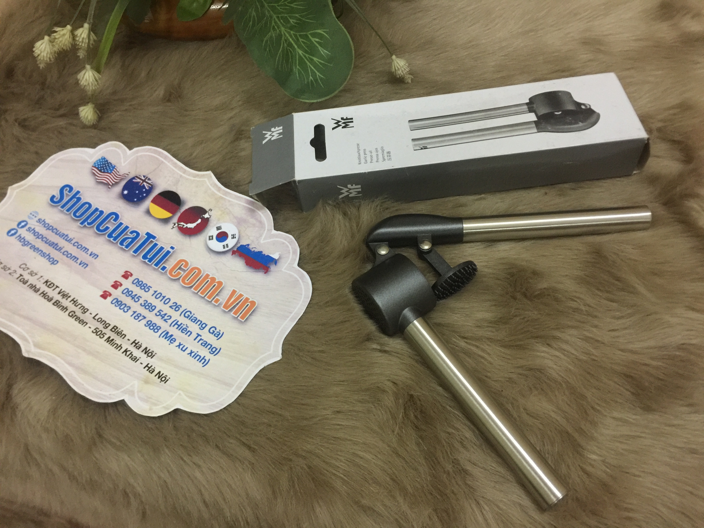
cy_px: 264
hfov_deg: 61.7
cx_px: 352
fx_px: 590
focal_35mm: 29
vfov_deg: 48.2
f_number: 2.2
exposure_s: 1/17
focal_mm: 4.15
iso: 160
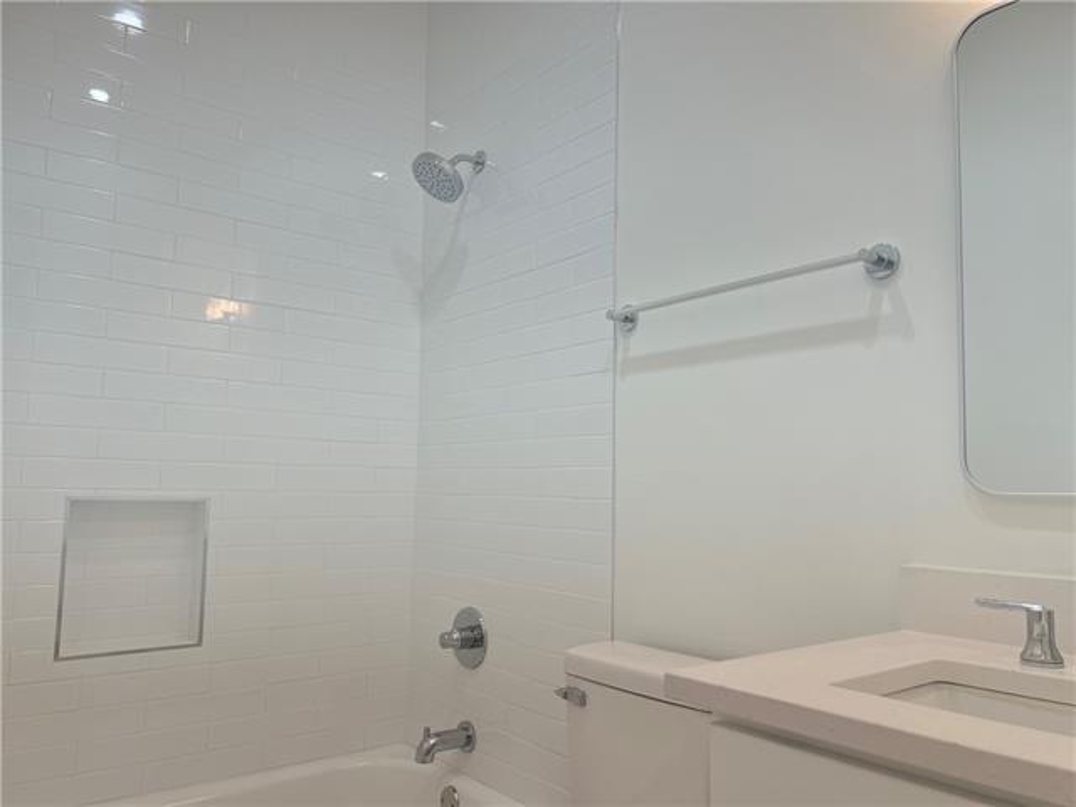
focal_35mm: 26
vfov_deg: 53.1
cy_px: 404
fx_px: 808
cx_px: 538
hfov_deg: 67.3
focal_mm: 5.7
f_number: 1.5
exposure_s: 1/169
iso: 40
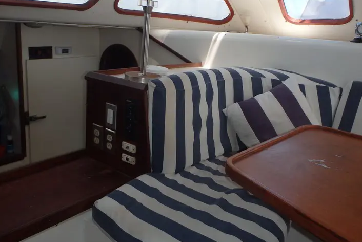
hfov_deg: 57.2
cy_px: 116
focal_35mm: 33
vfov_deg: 40.0
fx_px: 332
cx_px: 176
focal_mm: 5
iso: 125
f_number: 3.9
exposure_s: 1/160
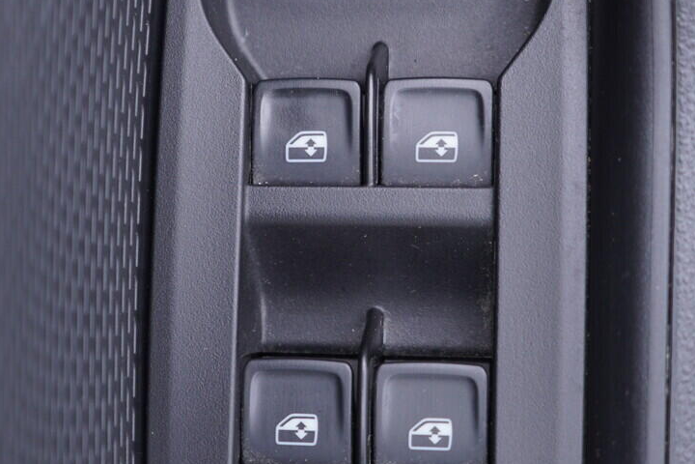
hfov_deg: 28.1
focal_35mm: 72
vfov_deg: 18.9
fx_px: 1390
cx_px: 320
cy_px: 197
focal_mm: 24
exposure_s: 1/40
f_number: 2.8
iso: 200
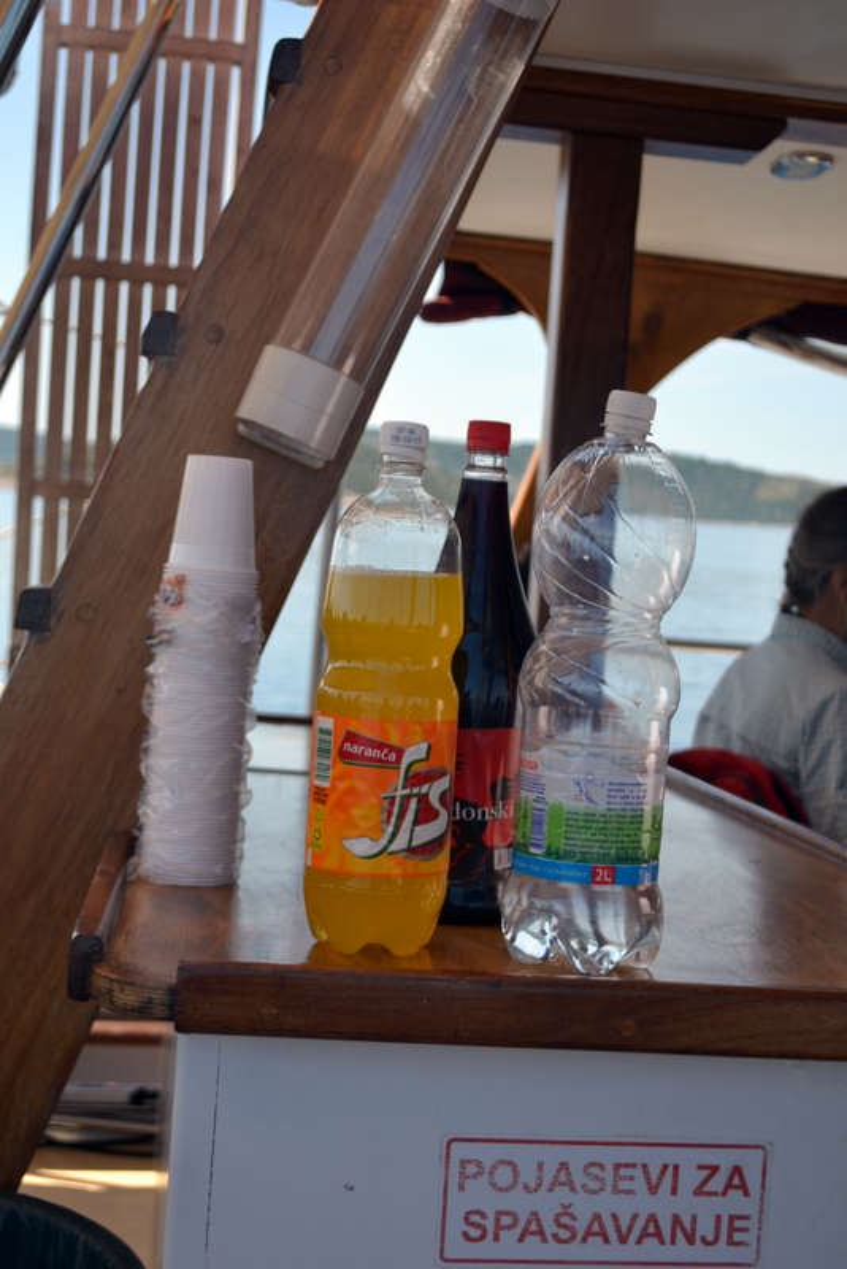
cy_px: 634
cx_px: 424
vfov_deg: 38.9
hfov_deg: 26.5
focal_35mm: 51
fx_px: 1798
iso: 100
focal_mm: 34
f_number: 5
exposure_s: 1/400
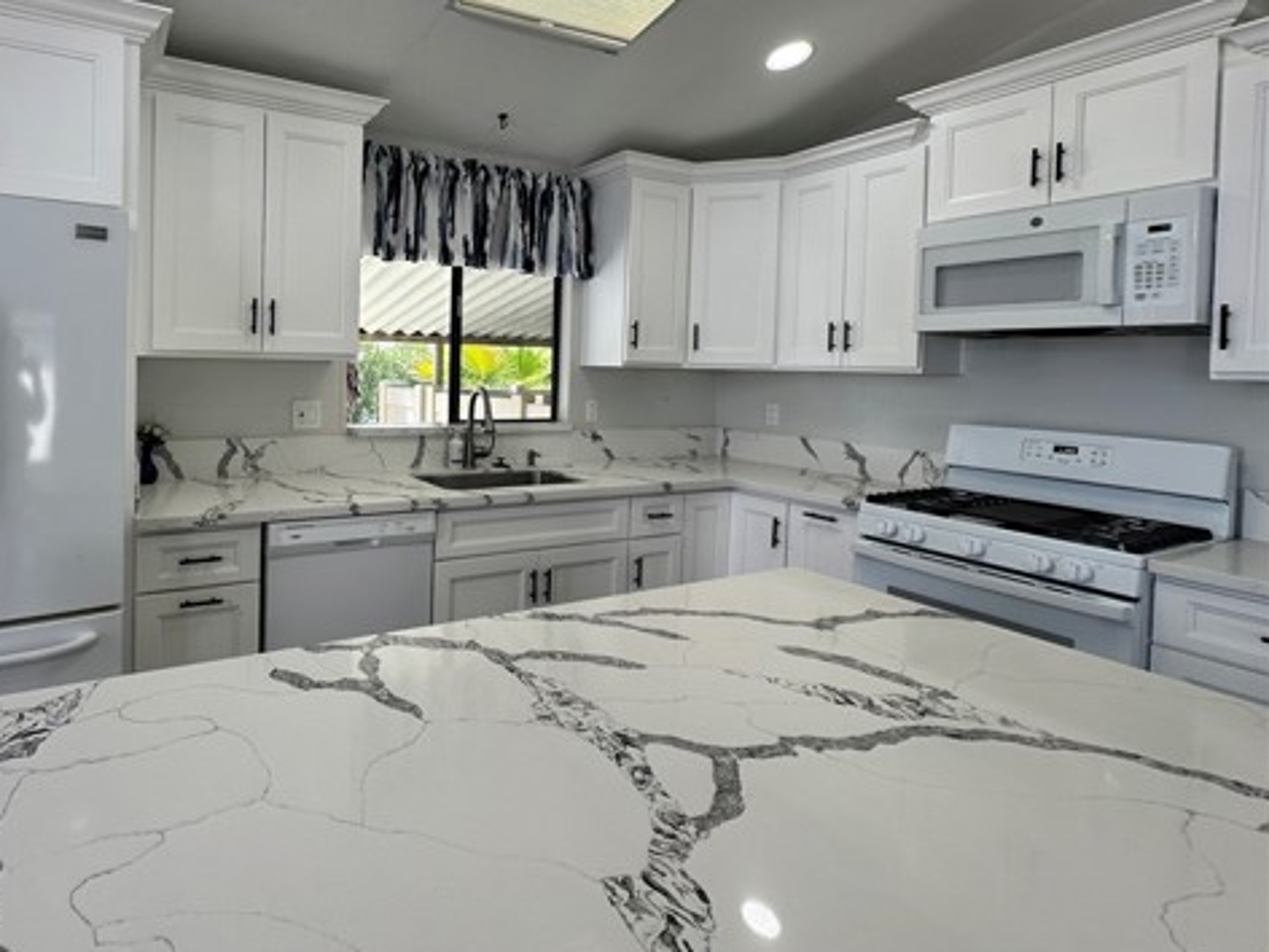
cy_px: 382
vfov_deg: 68.0
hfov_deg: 81.5
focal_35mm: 19
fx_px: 697
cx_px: 411
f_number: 2.2
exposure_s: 1/120
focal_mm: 2.22
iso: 50
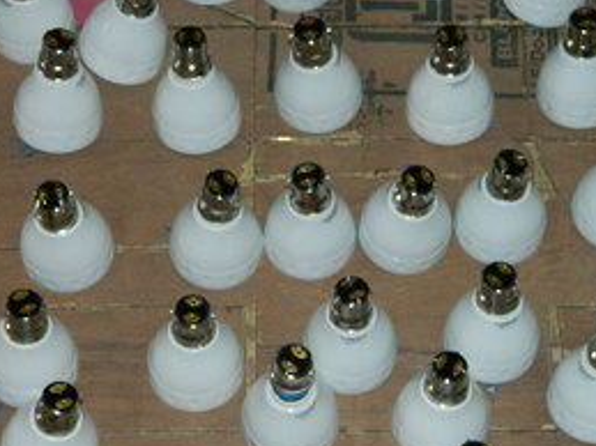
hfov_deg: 17.9
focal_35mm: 110
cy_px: 339
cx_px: 304
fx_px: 1893
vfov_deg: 13.4
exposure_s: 1/30
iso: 200
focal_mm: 10.2
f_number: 3.8
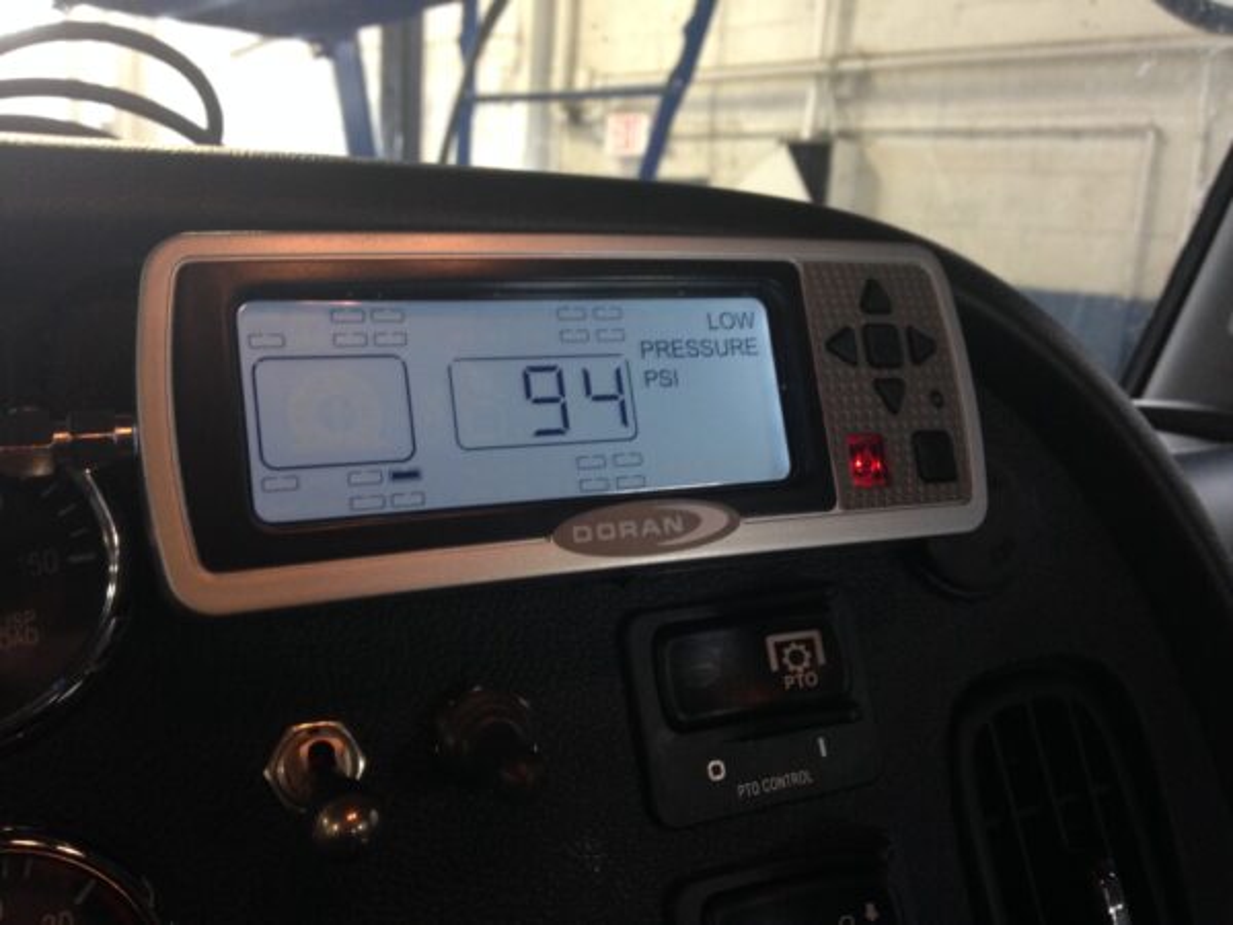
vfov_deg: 42.9
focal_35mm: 33
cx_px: 616
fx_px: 1175
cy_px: 462
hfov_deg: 55.4
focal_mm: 4.12
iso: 125
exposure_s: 1/20
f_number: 2.4
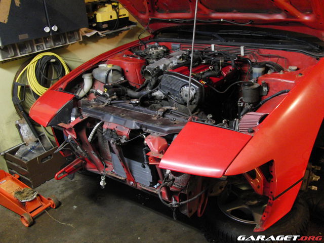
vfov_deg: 39.7
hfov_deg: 51.4
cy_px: 122
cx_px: 162
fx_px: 337
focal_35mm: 36
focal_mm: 7.3
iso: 400
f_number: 2.7
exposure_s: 1/8
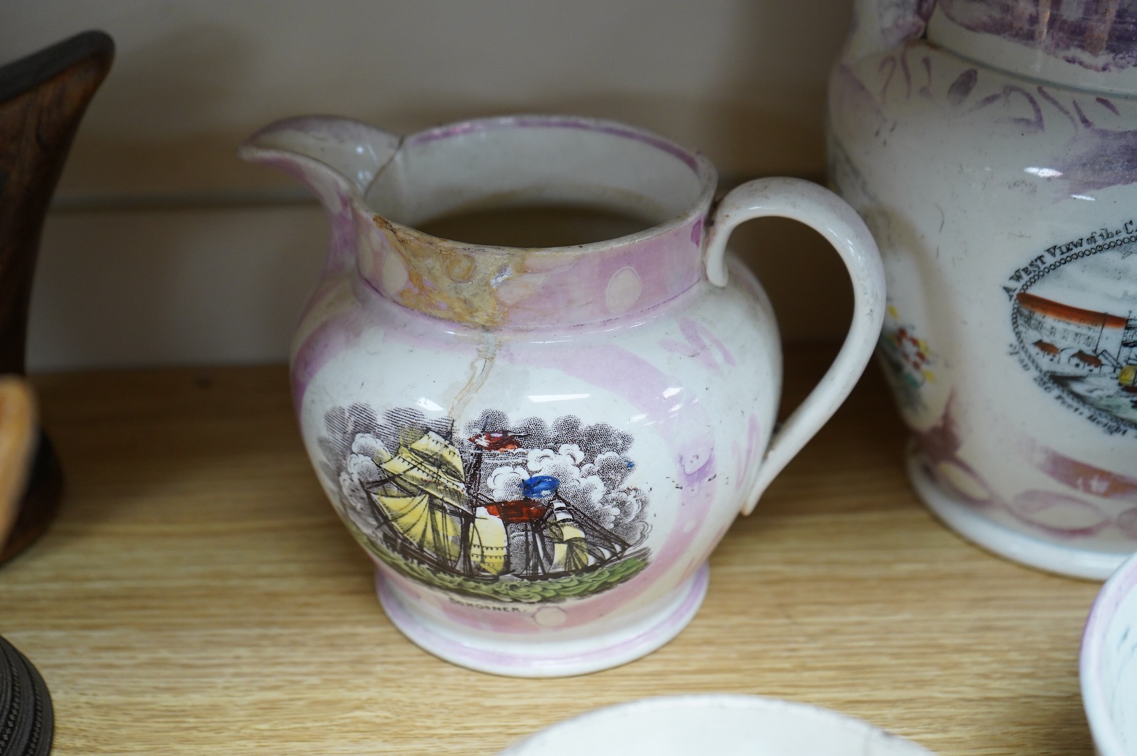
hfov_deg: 40.4
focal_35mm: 49
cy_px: 378
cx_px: 568
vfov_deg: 27.5
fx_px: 1546
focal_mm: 49
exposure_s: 1/160
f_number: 4.5
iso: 2500
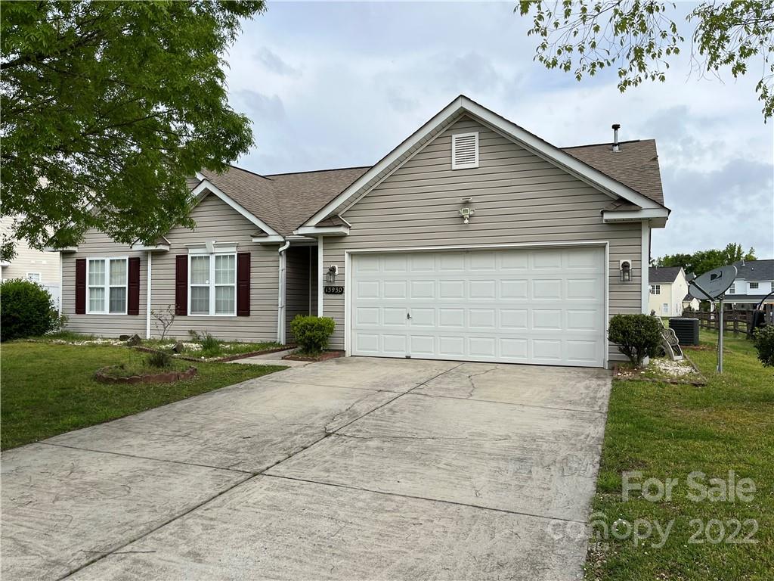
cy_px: 290
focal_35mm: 26
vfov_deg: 53.1
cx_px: 387
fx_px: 581
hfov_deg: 67.3
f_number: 1.6
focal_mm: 5.1
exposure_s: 1/2571
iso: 50
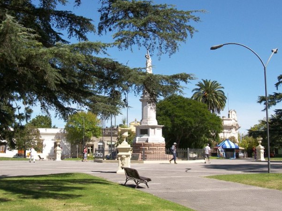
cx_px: 116
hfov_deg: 32.1
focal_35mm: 60
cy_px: 84
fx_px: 489
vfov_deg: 24.4
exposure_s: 1/1600
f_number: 3.6
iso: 100
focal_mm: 9.4
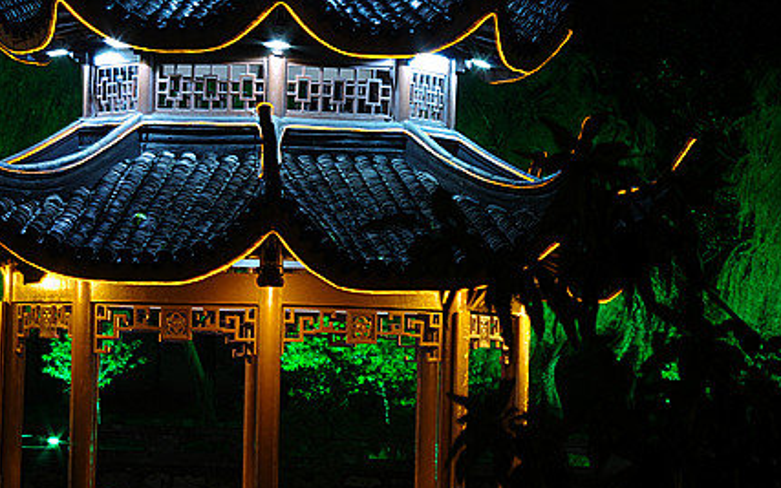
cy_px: 120
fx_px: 4747
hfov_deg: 9.4
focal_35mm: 223
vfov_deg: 5.9
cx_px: 262
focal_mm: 77.5
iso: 100
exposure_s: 6
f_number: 16
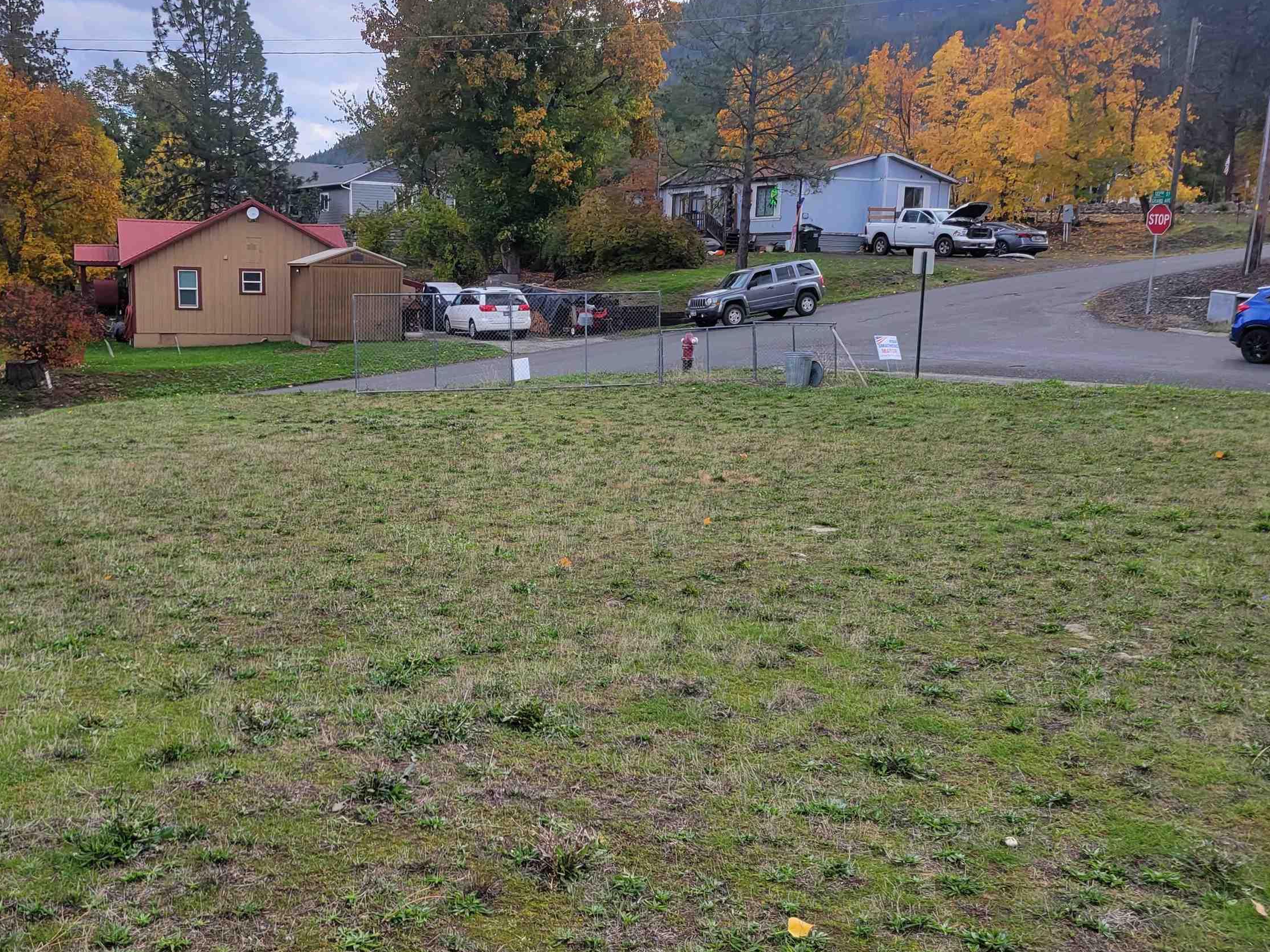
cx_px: 457
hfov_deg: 50.7
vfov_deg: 39.6
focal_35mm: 36
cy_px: 515
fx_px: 1321
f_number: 1.8
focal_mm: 5.4
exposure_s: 1/347
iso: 40
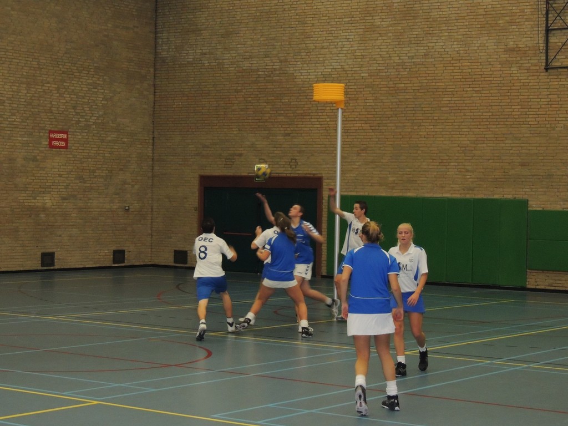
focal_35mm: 85
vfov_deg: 17.4
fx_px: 1395
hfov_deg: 23.0
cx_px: 284
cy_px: 213
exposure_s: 1/60
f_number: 4
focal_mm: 15.1
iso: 800
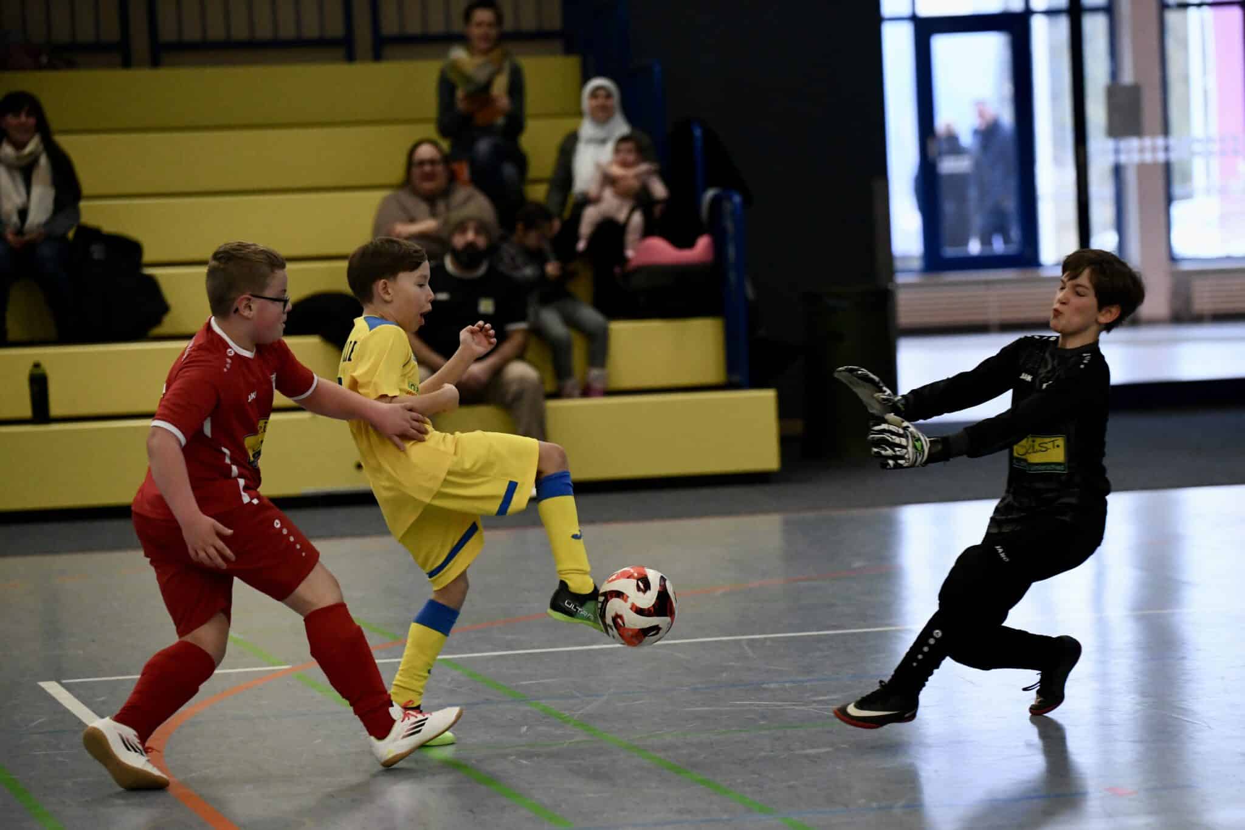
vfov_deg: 11.0
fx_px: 4322
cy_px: 415
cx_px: 622
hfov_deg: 16.4
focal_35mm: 125
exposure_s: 1/1250
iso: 5000
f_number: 2.8
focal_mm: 125
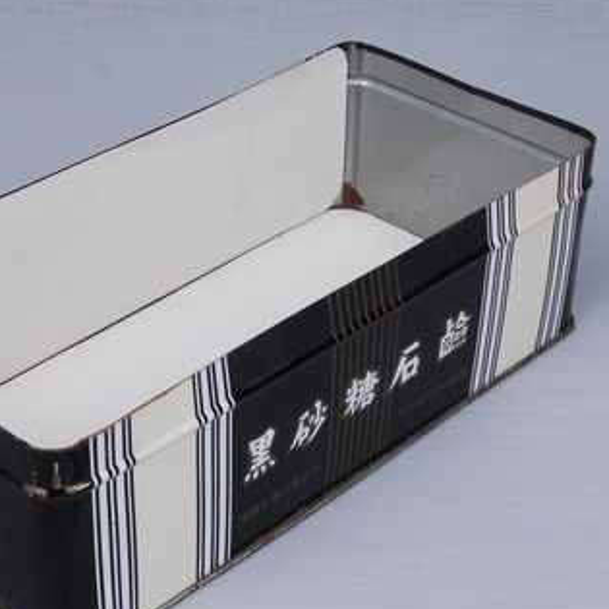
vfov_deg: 19.1
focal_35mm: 91
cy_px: 401
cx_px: 213
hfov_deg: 19.1
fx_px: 1809
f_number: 22
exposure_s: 1/125
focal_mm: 35
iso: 100
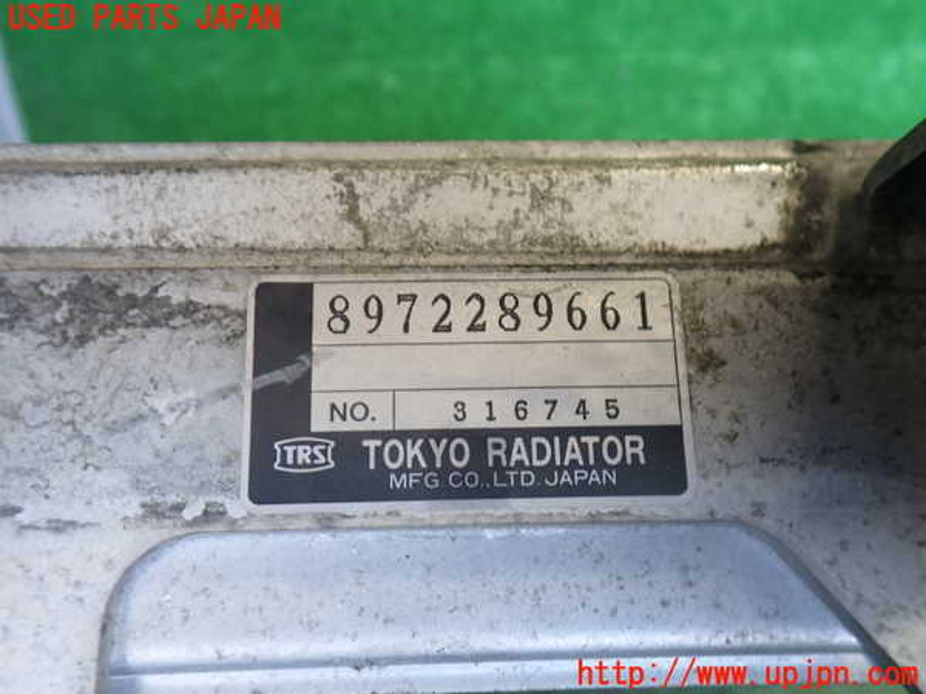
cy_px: 347
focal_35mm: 30
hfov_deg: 60.0
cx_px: 463
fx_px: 803
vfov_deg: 46.8
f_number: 2.3
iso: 200
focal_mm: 5.4
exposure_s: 1/50
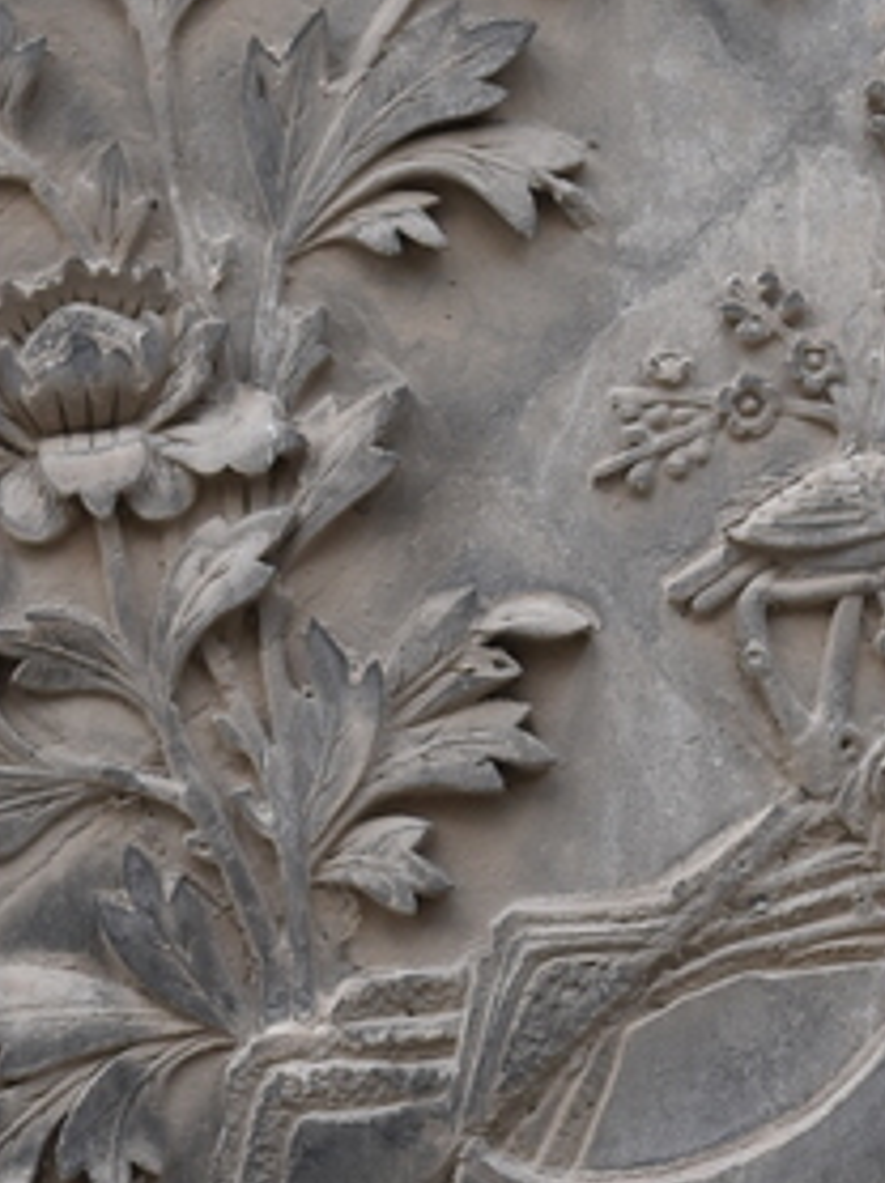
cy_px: 170
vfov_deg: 4.5
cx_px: 177
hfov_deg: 3.4
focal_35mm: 436
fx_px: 14885
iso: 200
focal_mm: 70
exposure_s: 1/250
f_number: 6.3
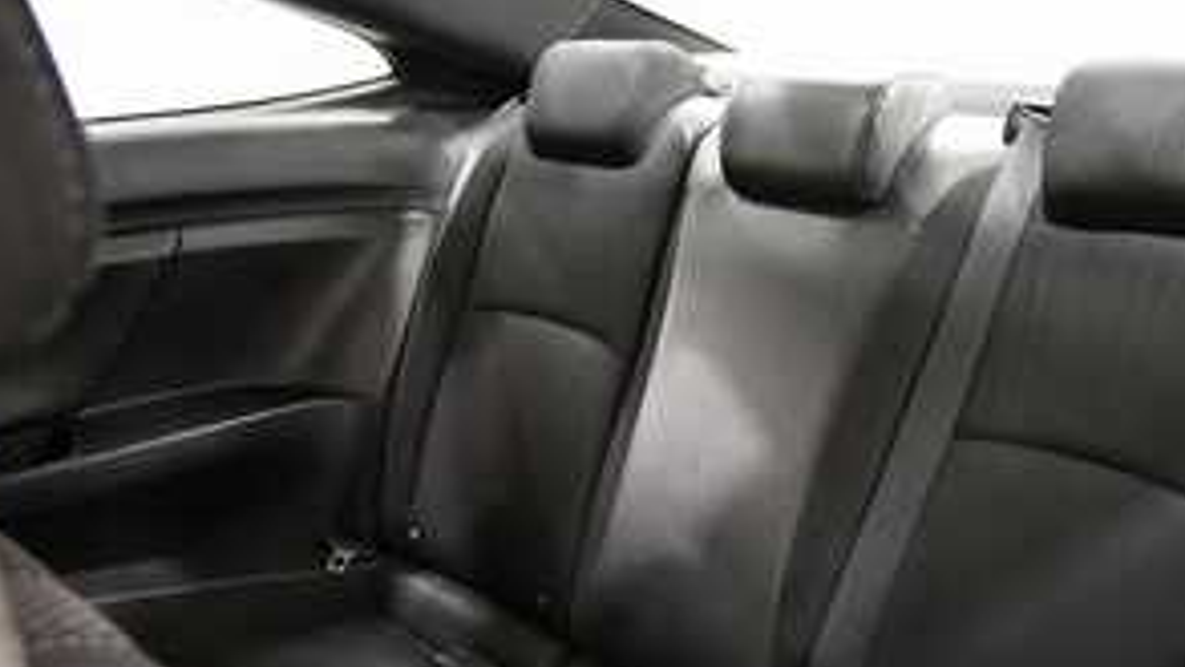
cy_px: 495
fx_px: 943
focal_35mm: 30
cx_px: 764
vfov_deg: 38.1
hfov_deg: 63.1
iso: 5600
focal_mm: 14
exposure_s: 1/60
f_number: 5
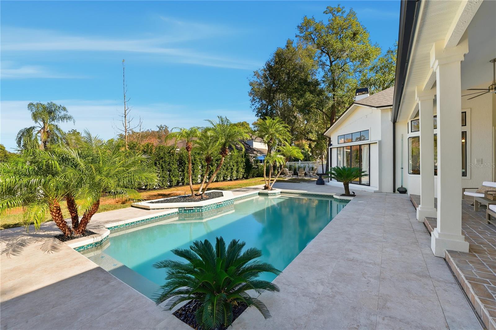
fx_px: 193
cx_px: 248
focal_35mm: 14
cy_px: 165
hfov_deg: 104.3
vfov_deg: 81.2
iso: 250
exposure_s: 1/4000
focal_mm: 14
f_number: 6.3
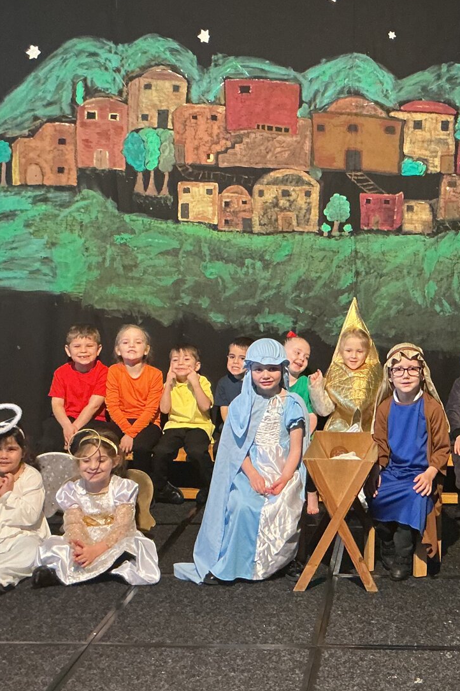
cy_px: 317
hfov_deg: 23.3
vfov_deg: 35.0
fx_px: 1093
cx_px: 396
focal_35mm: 57
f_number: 1.8
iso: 250
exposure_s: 1/30
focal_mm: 3
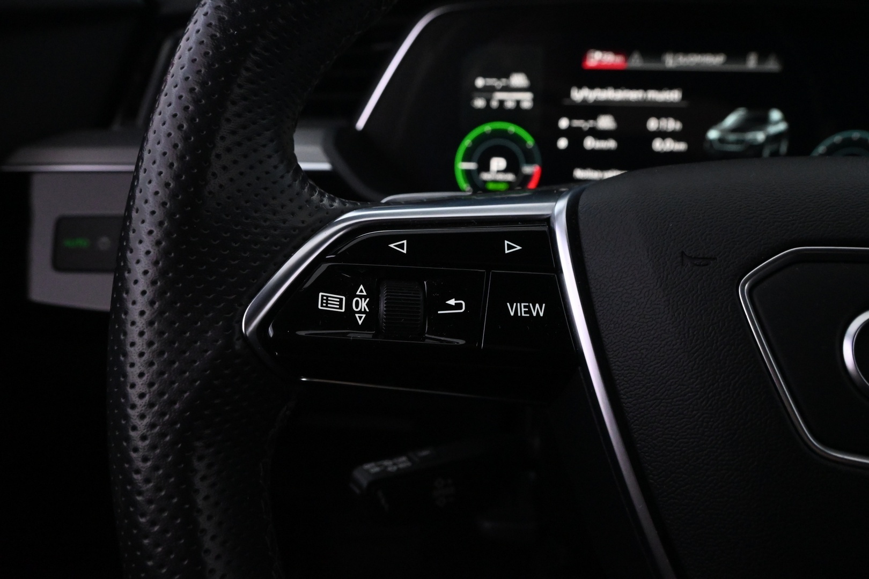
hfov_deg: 67.4
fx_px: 652
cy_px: 290
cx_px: 434
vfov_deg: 47.9
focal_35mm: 27
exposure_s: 1/50
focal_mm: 18
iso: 5000
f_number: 6.3
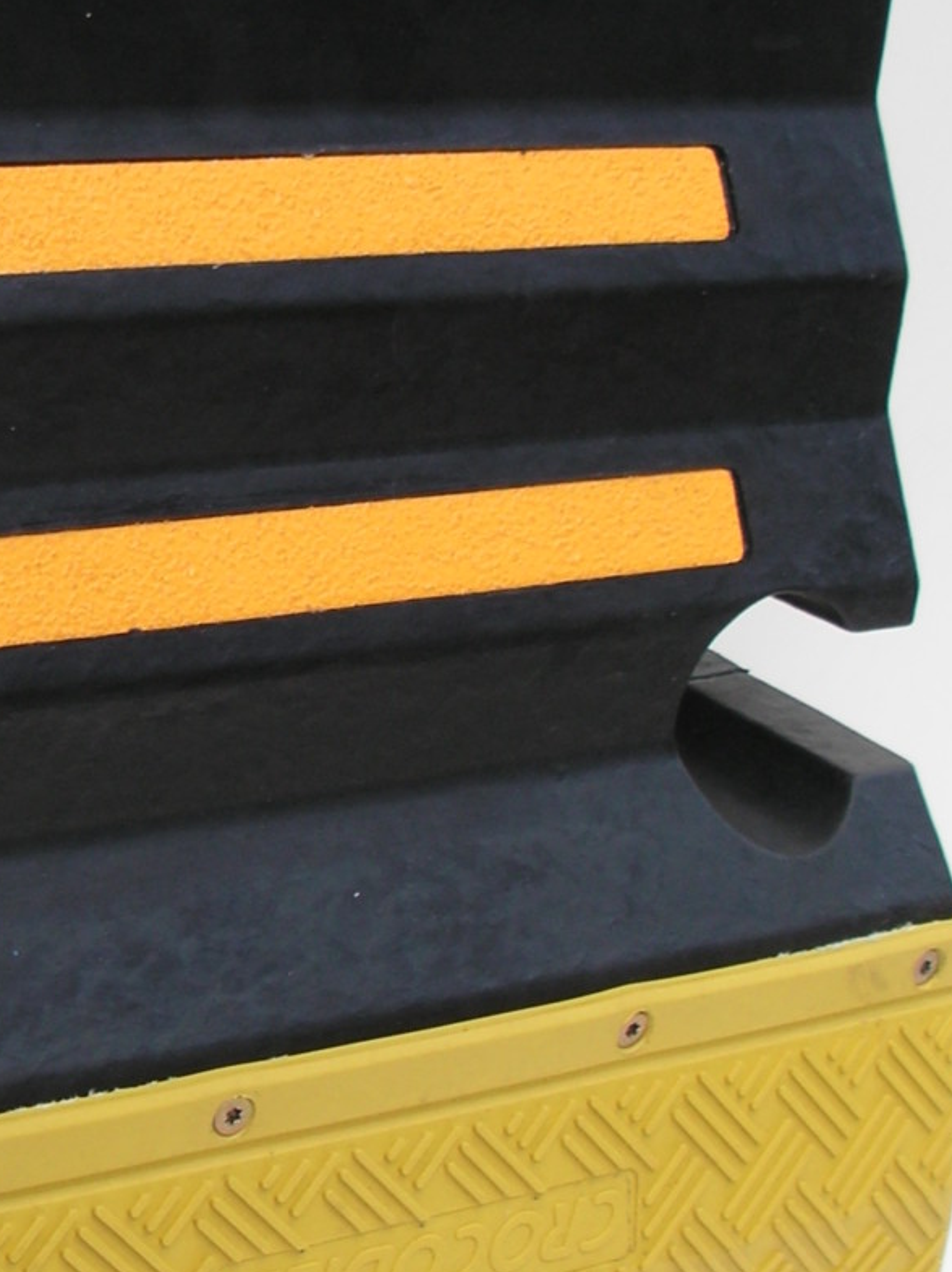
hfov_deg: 15.7
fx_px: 3413
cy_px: 711
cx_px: 107
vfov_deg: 21.1
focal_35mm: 93
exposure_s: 1/90
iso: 50
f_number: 3.3
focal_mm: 6.3
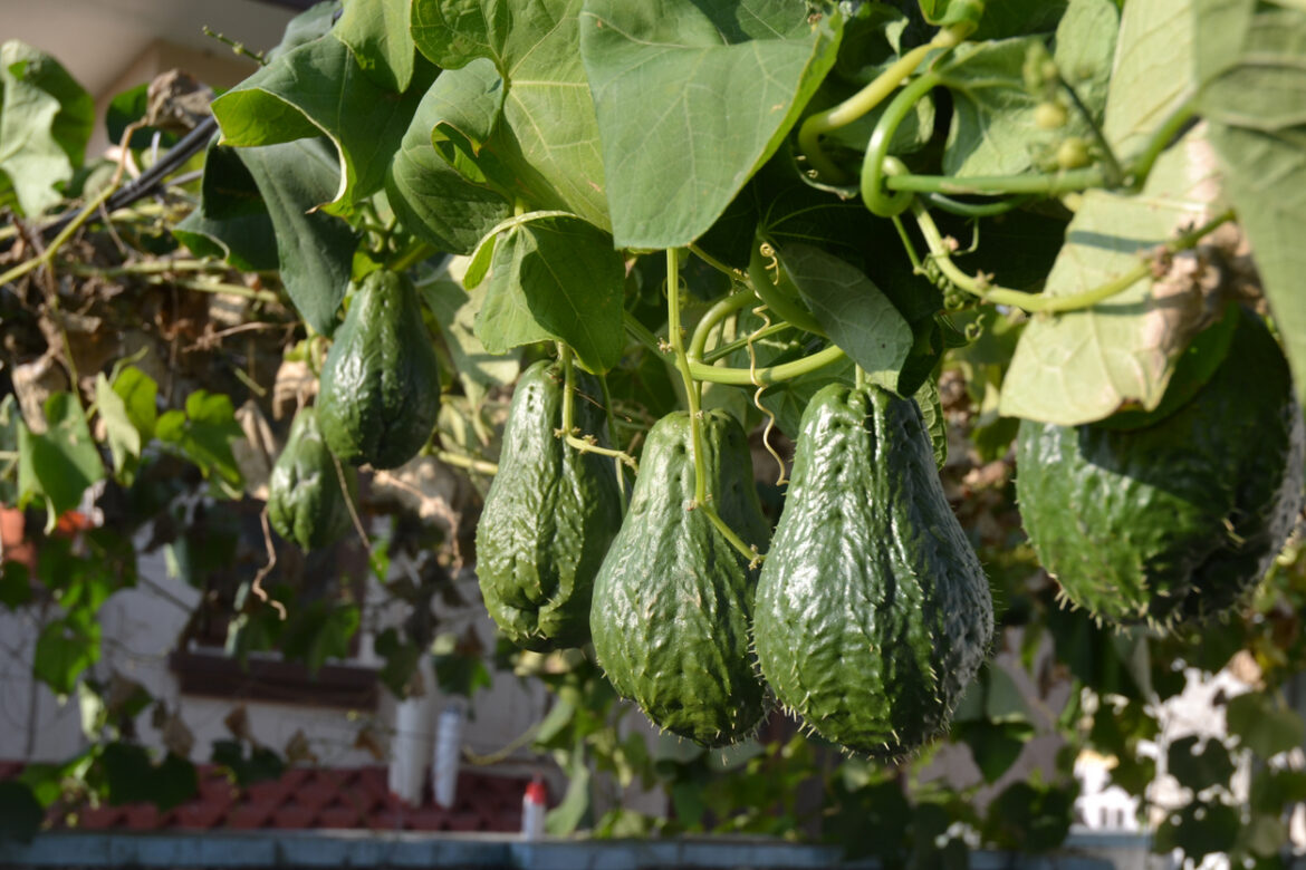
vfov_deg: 28.9
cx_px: 653
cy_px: 435
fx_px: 1687
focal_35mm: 46
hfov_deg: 42.3
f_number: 6.3
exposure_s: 1/160
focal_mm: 31
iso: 100
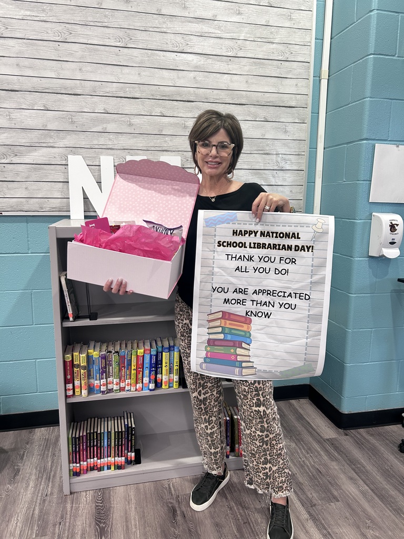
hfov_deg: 53.1
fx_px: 405
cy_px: 270
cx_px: 202
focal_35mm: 26
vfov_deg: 67.3
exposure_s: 1/60
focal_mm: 5.7
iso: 100
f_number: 1.5
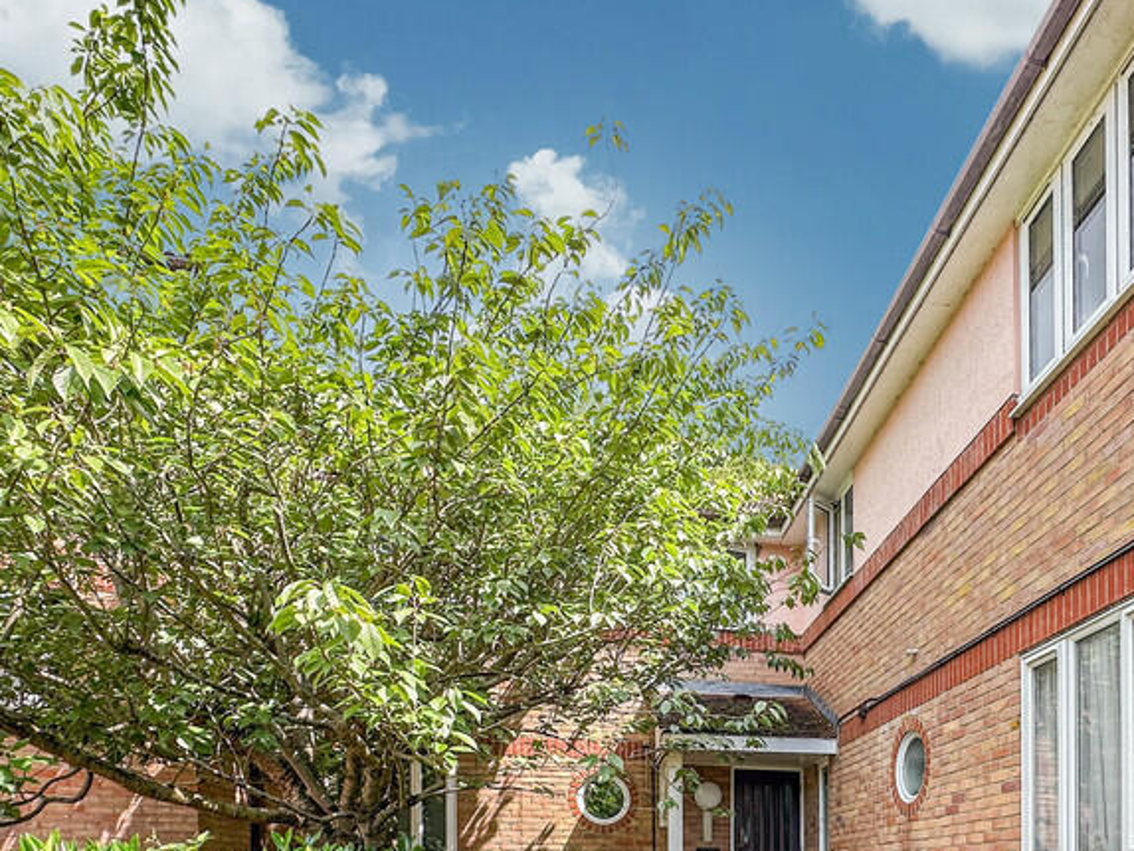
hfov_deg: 68.0
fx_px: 819
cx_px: 728
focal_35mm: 25
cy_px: 580
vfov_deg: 53.6
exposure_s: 1/260
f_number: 2.2
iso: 40
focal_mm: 2.22
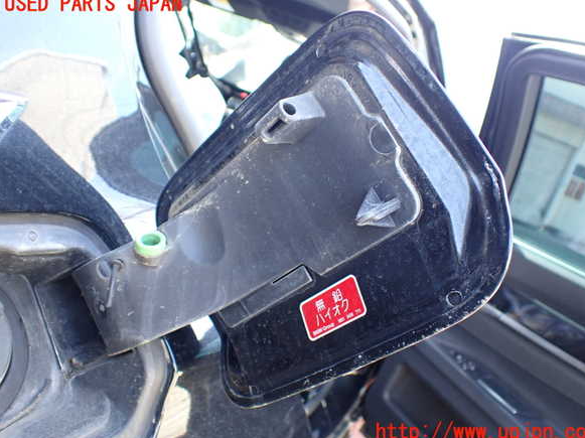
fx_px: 524
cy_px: 218
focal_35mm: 31
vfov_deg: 45.4
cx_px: 301
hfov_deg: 58.4
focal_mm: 5.4
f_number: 2.3
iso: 400
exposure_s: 1/125
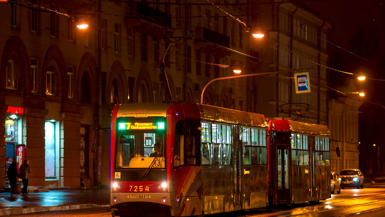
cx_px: 193
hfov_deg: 17.6
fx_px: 1245
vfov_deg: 9.9
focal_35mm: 122
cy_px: 127
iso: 400
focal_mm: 116
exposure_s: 1/60
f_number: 2.8
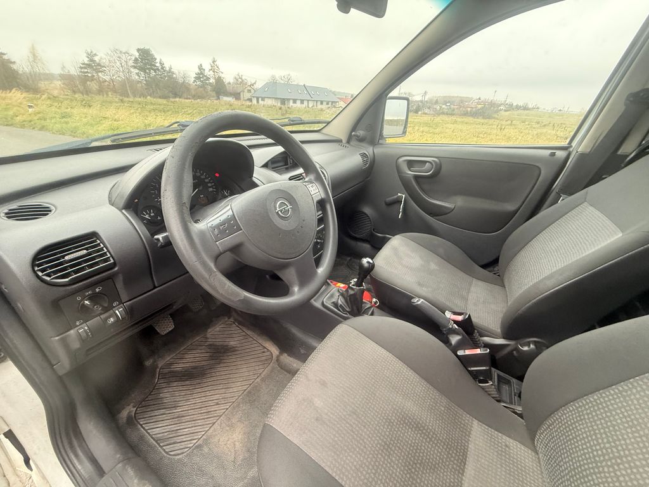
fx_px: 262
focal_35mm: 14
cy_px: 244
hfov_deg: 102.1
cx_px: 324
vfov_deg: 85.7
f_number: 2.2
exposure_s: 1/99
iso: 250
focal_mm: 2.22
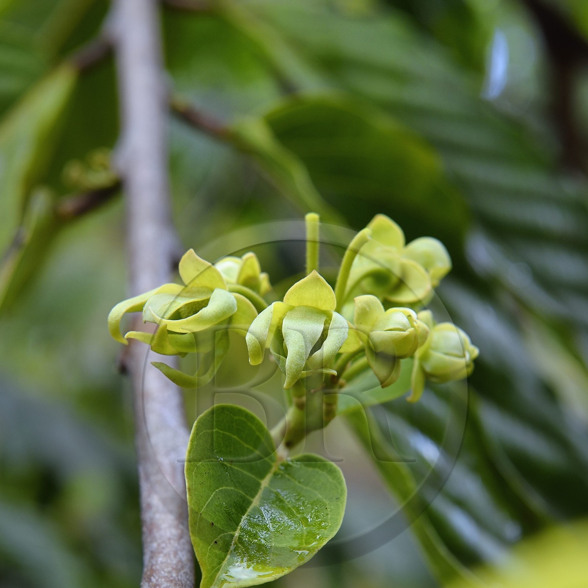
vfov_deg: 19.2
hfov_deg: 19.3
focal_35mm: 90
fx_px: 1730
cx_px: 295
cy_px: 394
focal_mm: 70
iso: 400
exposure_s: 1/80
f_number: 10
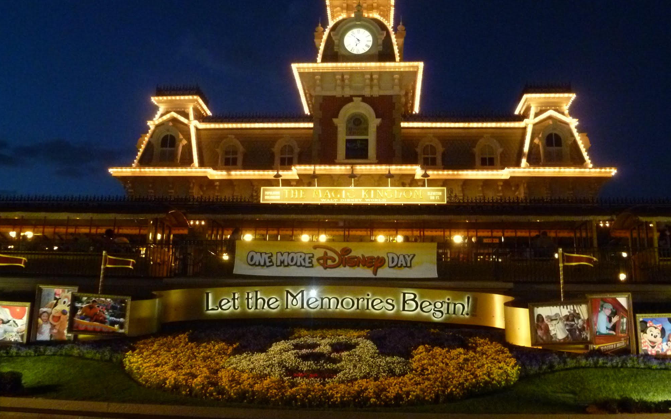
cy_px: 180
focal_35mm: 37
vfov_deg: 34.4
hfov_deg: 52.7
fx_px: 677
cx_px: 338
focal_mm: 6.1
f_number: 3.6
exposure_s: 1/10
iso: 800
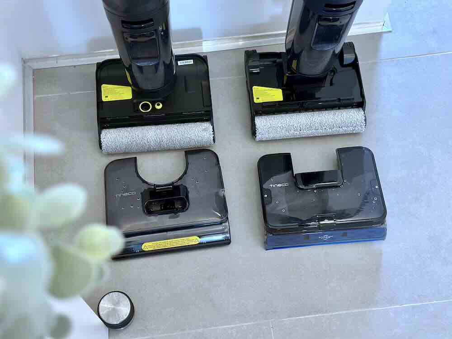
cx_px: 226
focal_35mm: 48
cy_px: 170
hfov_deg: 39.7
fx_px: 627
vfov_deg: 30.3
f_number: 1.78
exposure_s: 1/50
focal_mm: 6.86
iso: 320
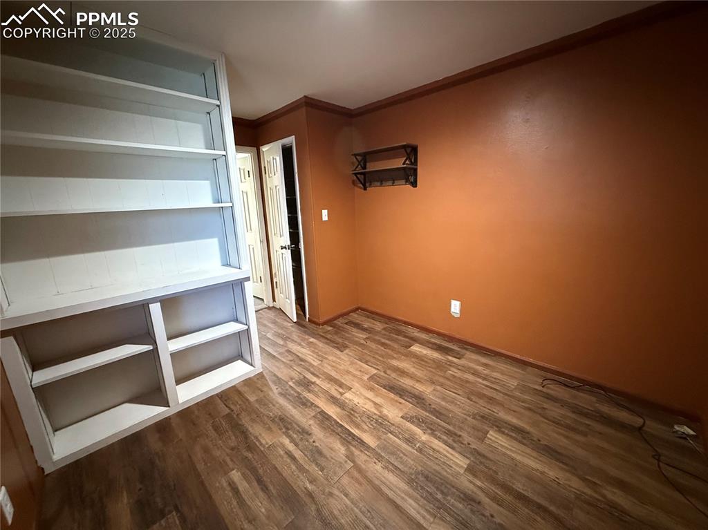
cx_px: 354
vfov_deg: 85.6
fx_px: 286
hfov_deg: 102.1
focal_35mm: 14
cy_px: 265
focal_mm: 2.22
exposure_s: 1/40
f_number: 2.2
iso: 1000
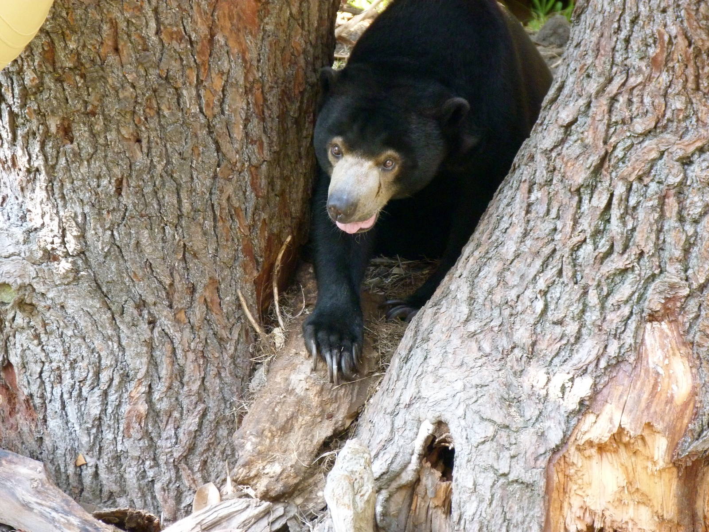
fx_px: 5551
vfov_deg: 5.5
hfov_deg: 7.3
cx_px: 354
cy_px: 266
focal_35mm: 271
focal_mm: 48.8
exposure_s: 1/80
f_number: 4
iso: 400
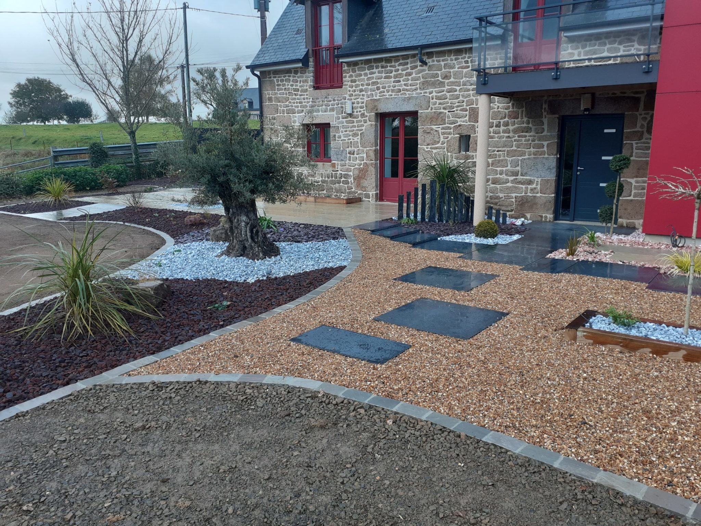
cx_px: 350
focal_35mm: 27
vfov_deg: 51.4
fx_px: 547
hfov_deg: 65.3
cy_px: 263
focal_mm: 3.6
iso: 40
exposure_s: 1/140
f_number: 1.9
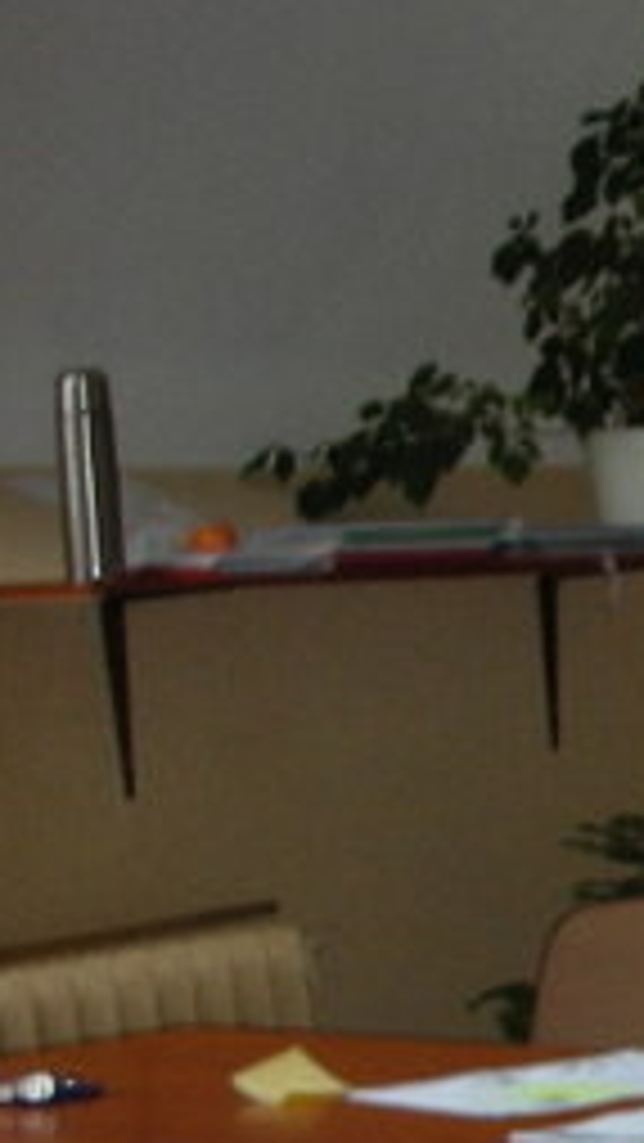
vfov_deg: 17.6
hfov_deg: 9.1
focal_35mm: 120
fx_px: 3641
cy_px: 1004
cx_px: 1567
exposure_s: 1/60.1
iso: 87
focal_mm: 5.8
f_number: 3
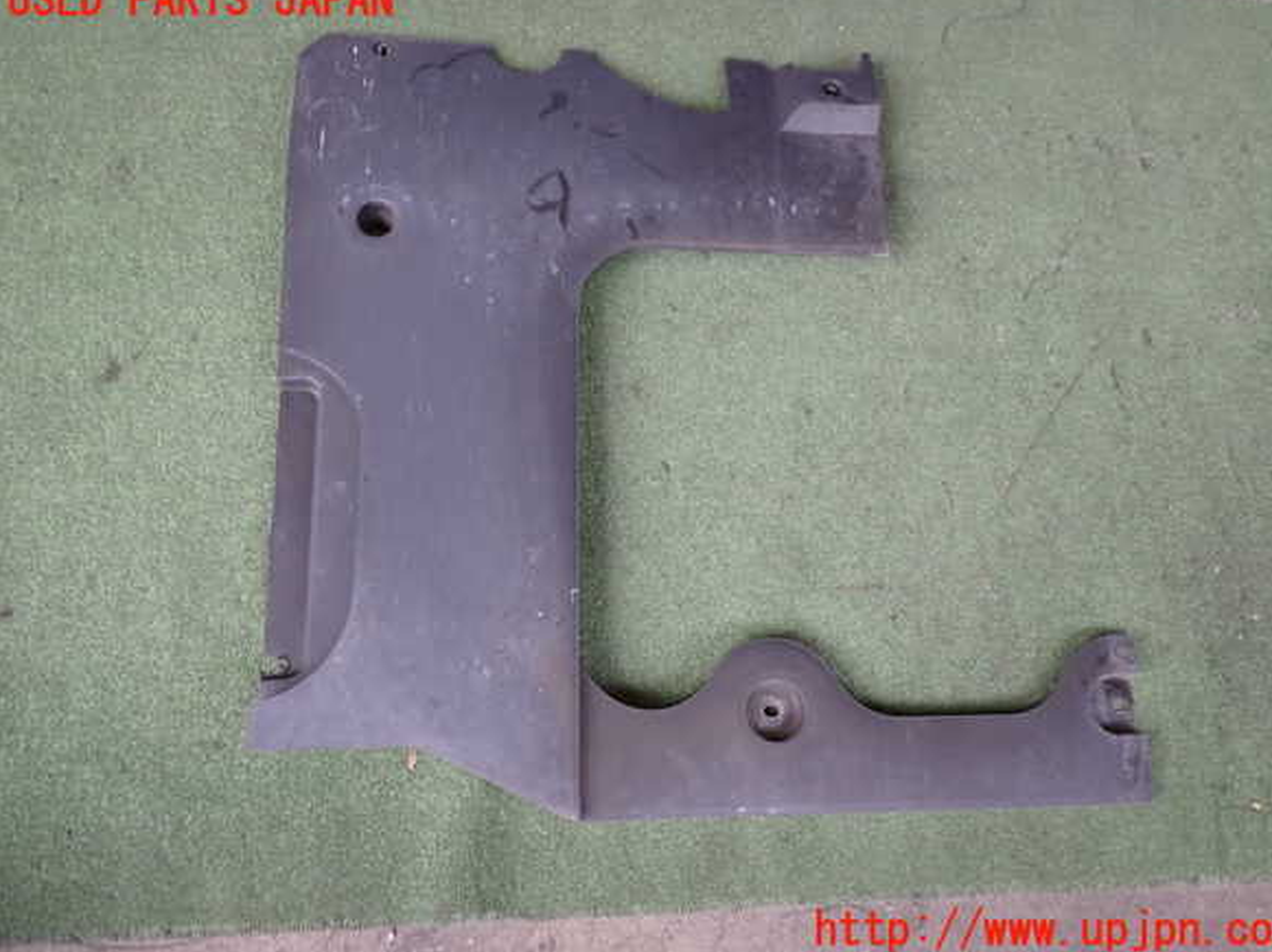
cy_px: 466
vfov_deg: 45.4
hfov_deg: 58.4
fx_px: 1138
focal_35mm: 31
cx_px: 652
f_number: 2.3
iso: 200
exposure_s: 1/80
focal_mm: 5.4
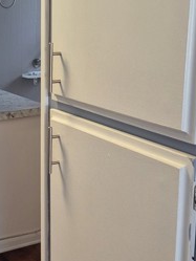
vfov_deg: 32.6
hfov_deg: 24.0
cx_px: 13
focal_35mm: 59
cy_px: 101
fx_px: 445
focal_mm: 5.4
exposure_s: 1/120
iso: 200
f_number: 1.8
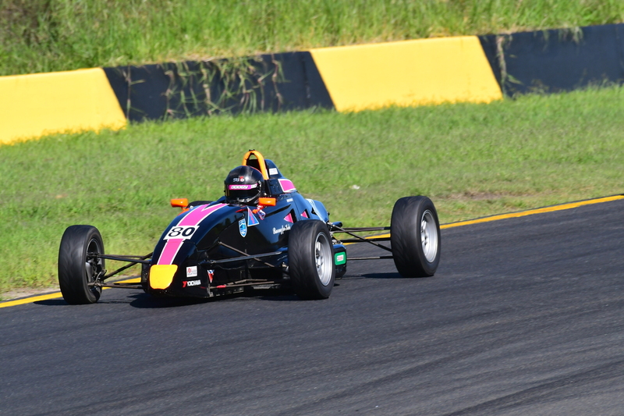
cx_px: 312
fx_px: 12996
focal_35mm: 750
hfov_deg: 2.8
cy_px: 208
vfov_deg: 1.8
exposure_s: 1/640
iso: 500
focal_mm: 500
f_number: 11
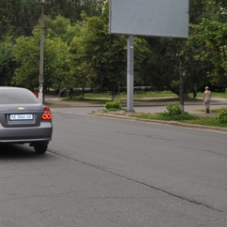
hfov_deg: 24.3
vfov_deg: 24.4
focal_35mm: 70
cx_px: 46
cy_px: 61
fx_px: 519
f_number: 13
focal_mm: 24
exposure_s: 1/200
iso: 200
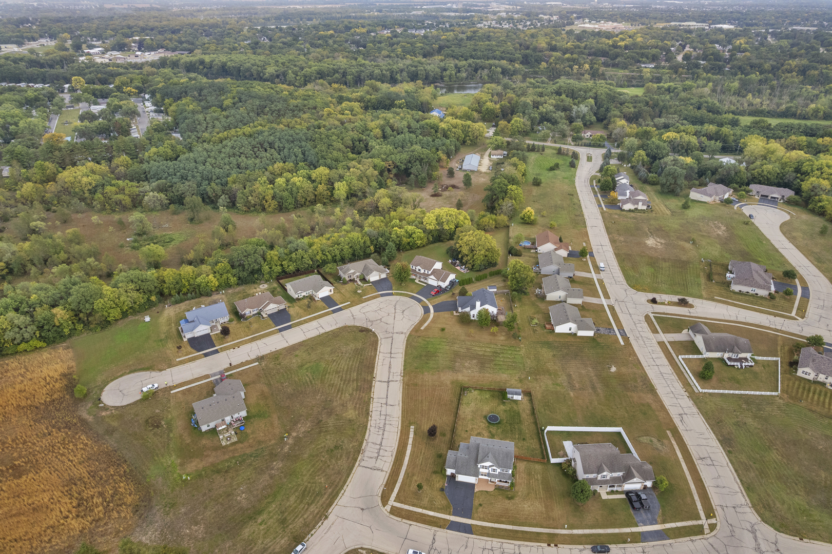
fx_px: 508
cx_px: 416
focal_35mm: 22
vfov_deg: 57.2
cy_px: 277
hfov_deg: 78.6
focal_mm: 8.38
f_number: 2.8
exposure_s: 1/125
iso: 110
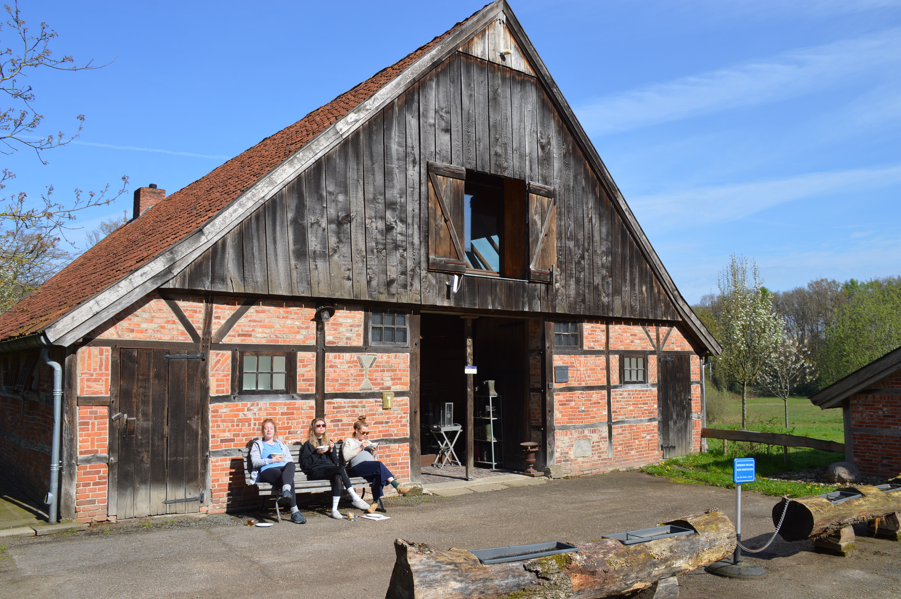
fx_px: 675
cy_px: 300
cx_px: 450
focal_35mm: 27
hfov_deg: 67.4
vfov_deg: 47.8
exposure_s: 1/250
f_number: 8
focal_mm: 18
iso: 100
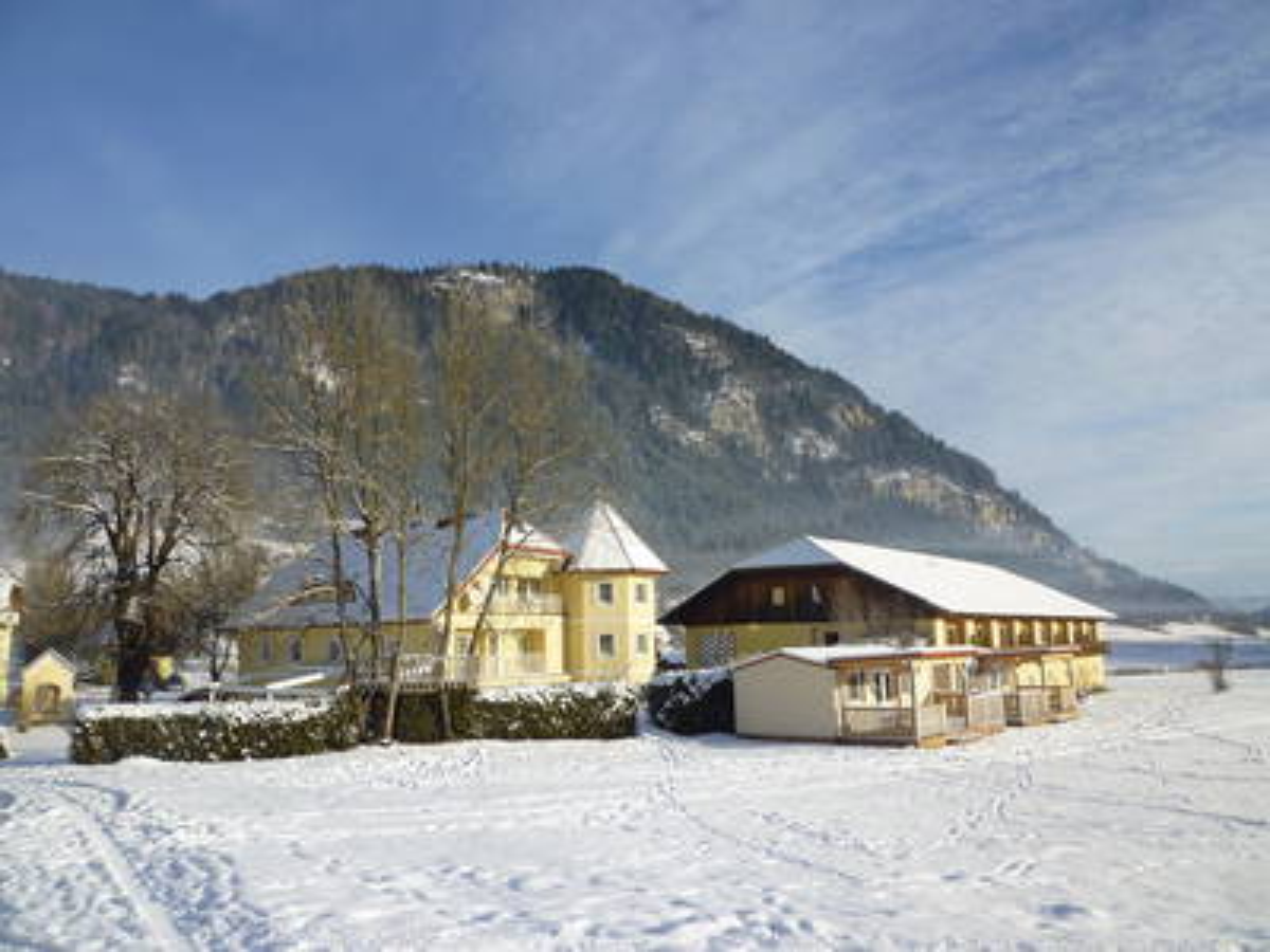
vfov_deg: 54.9
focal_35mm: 25
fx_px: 917
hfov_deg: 69.4
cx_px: 635
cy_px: 476
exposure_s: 1/400
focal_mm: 4.5
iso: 80
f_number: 4.5
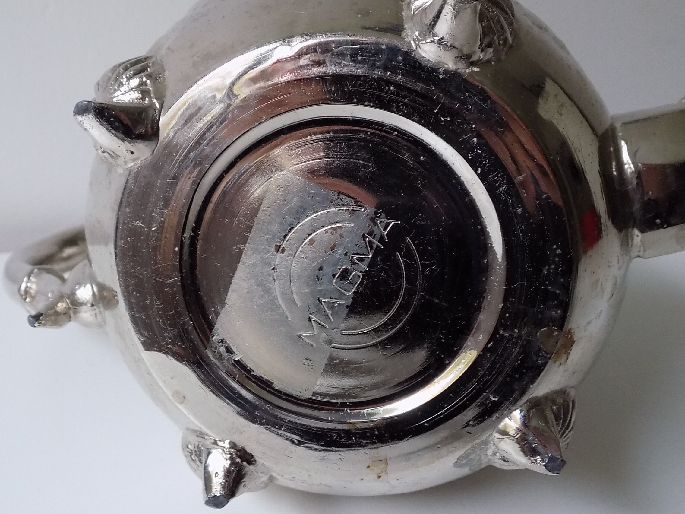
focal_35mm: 37
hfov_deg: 50.1
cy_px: 257
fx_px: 732
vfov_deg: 38.7
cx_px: 342
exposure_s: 1/25
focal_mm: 6.6
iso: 400
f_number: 3.5
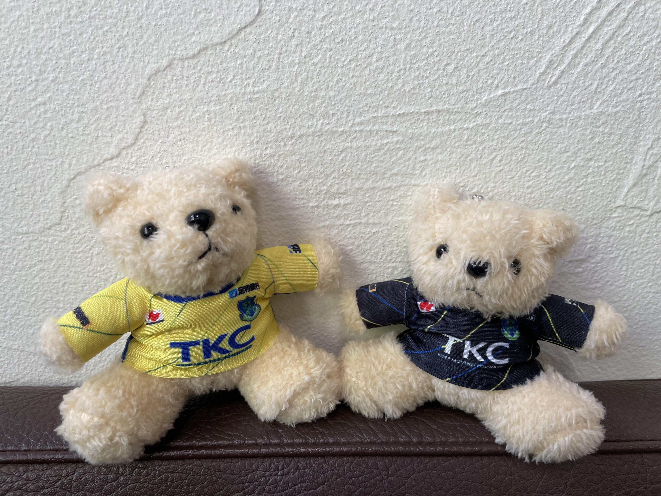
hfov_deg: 67.3
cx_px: 330
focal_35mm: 26
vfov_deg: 53.1
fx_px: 496
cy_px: 248
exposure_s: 1/121
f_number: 1.6
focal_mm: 4.2
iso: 100
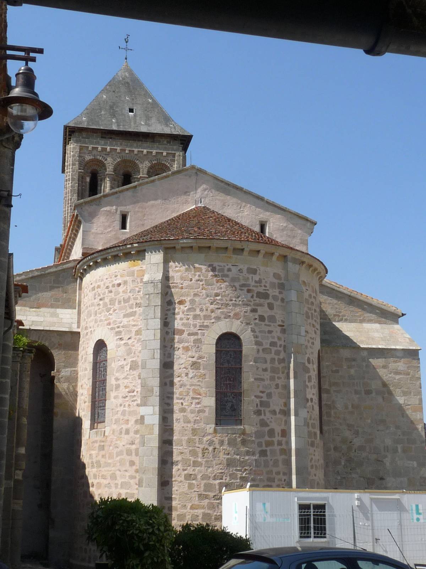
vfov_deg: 38.9
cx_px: 213
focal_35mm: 49
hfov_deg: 29.7
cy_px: 284
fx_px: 804
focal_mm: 4.9
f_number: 5.6
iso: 100
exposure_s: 1/400
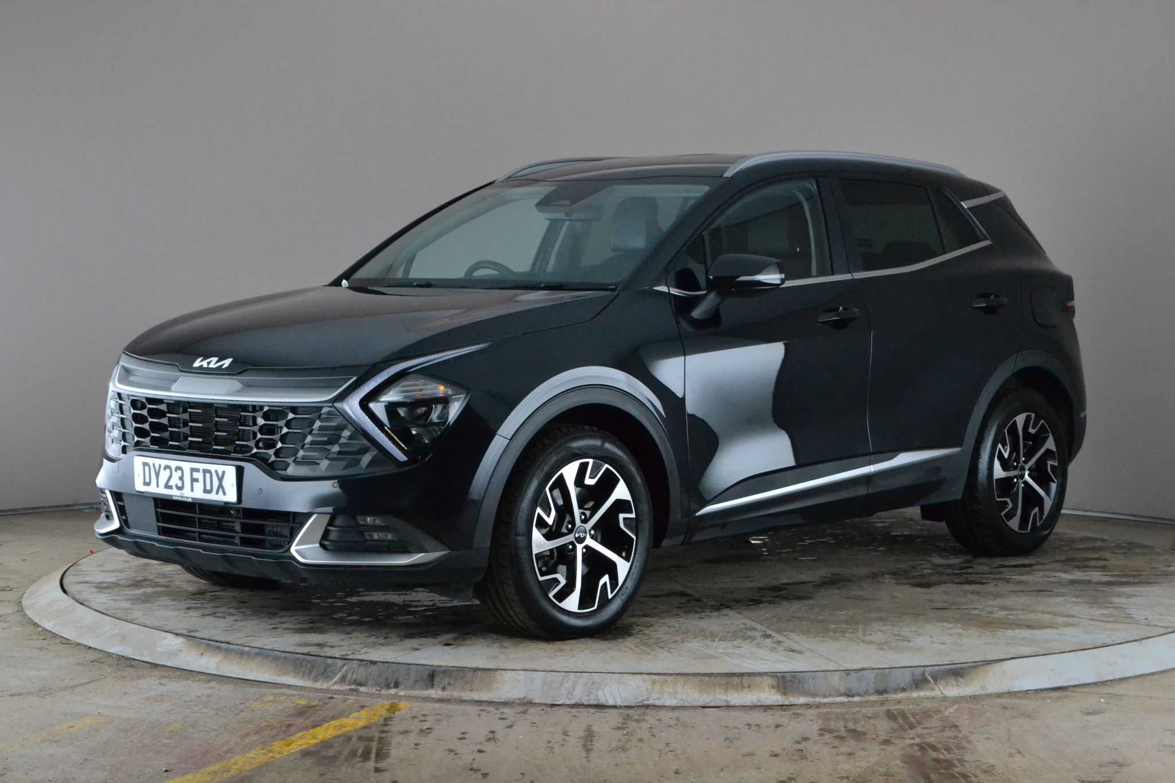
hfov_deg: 29.9
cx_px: 588
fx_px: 2203
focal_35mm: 68
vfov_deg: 20.2
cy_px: 392
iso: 3200
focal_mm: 45
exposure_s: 1/50
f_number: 11
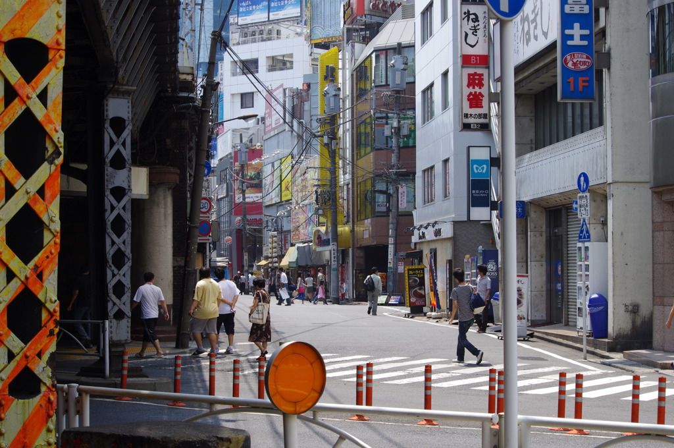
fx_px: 1533
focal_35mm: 82
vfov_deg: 16.6
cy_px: 224
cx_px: 337
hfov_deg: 24.8
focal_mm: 55
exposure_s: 1/200
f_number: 11
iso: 400
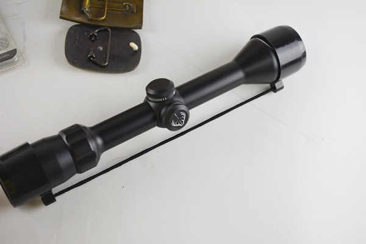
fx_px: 579
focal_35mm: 57
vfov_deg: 23.8
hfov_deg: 35.1
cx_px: 183
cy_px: 122
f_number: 5.6
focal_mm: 38
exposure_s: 1/125
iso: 220
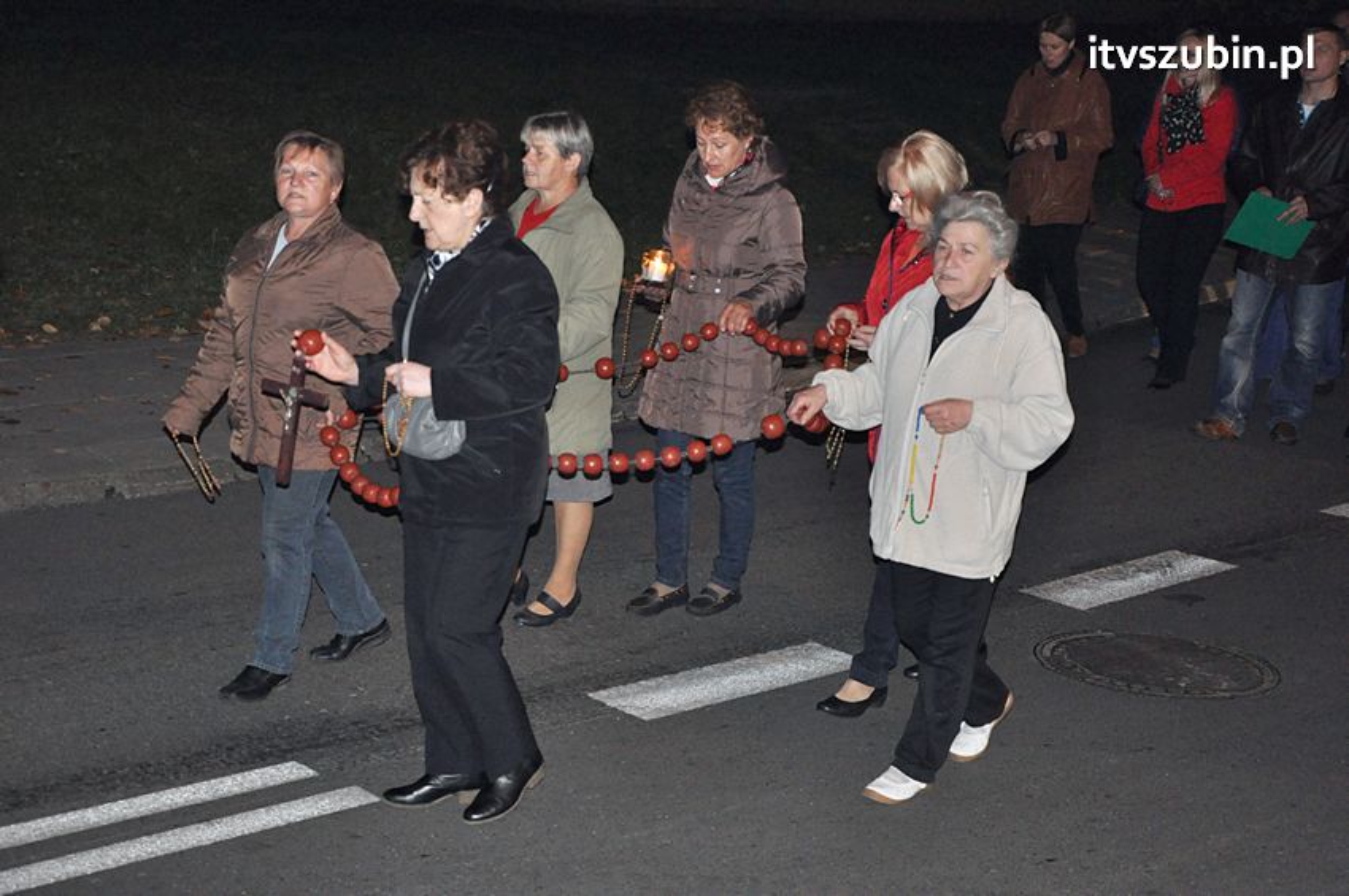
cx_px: 674
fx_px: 2527
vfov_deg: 20.1
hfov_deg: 29.9
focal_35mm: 68
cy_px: 448
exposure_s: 1/60
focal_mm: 45
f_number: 5
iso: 2000
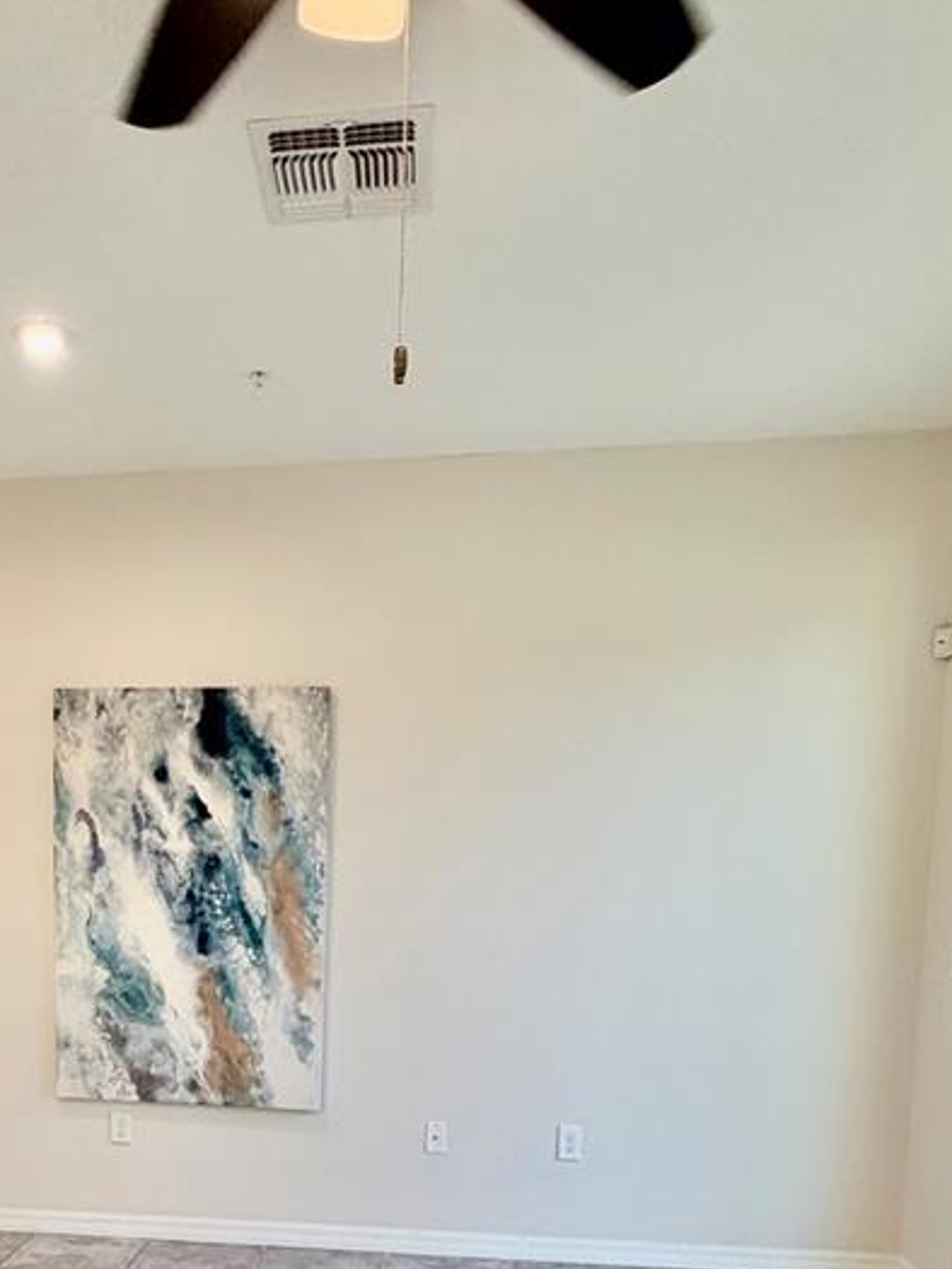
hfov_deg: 42.9
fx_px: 1173
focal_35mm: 32
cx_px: 251
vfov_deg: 52.5
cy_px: 1044
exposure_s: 1/120
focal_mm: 2.22
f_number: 2.2
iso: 100
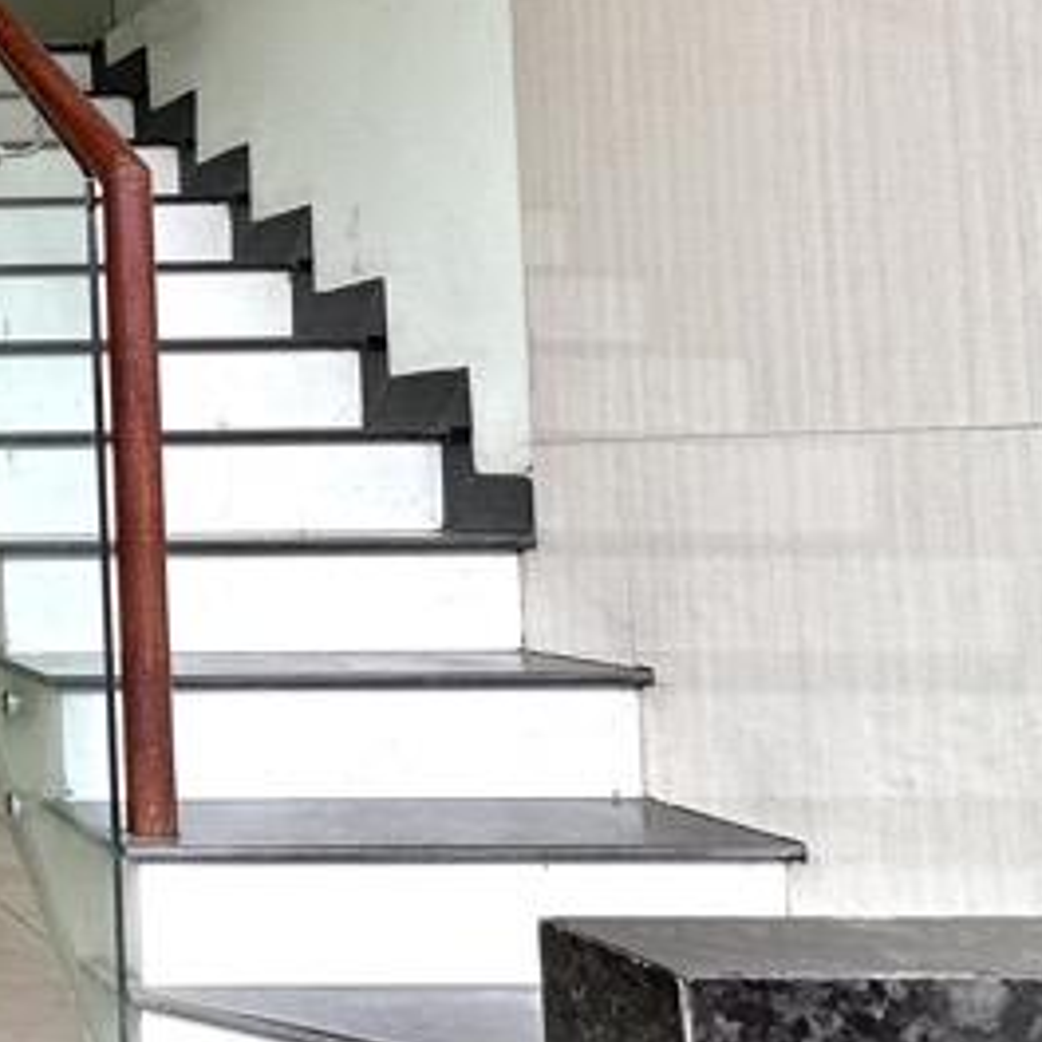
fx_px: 1635
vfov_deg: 35.1
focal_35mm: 48
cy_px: 359
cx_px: -557
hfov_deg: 25.6
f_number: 2.2
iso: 64
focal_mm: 2.22
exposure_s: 1/99
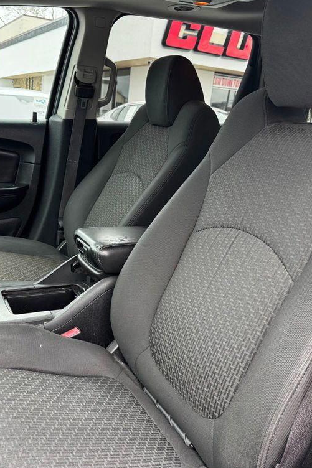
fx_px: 442
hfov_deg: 38.7
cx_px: 123
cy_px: 235
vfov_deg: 55.8
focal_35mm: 34
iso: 200
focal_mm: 6.76
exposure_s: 1/121
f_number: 1.78
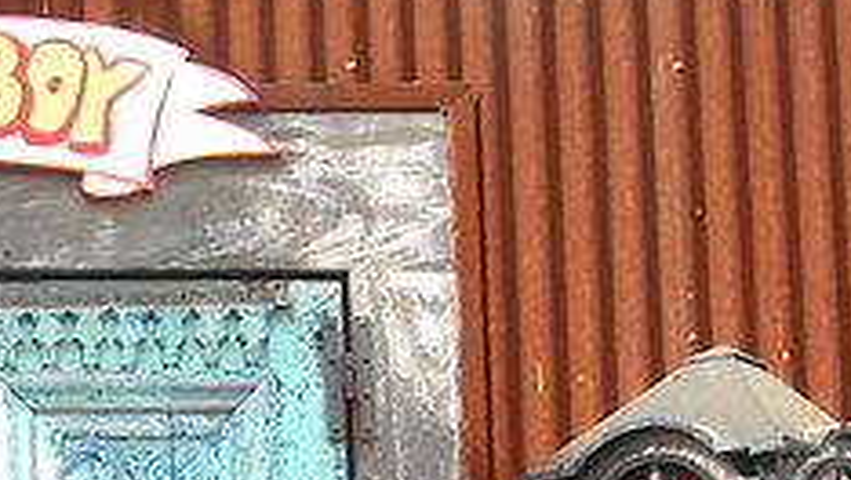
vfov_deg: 7.0
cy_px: 996
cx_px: -145
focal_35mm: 167
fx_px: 3771
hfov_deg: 12.6
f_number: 2.8
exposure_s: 1/260
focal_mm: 5.7
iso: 64
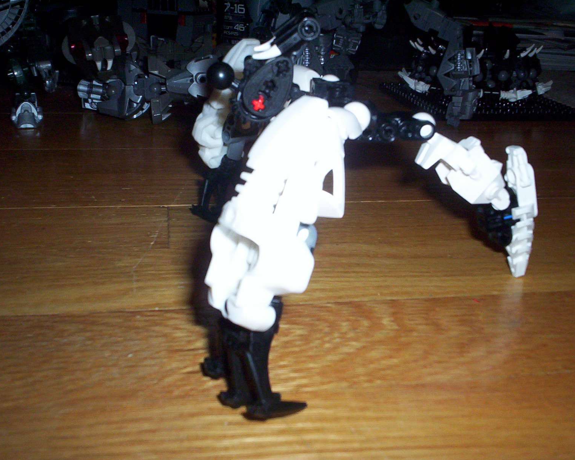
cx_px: 302
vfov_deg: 37.3
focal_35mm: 40
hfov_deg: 45.8
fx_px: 681
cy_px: 231
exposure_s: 1/60
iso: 140
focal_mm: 4.99
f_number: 4.5
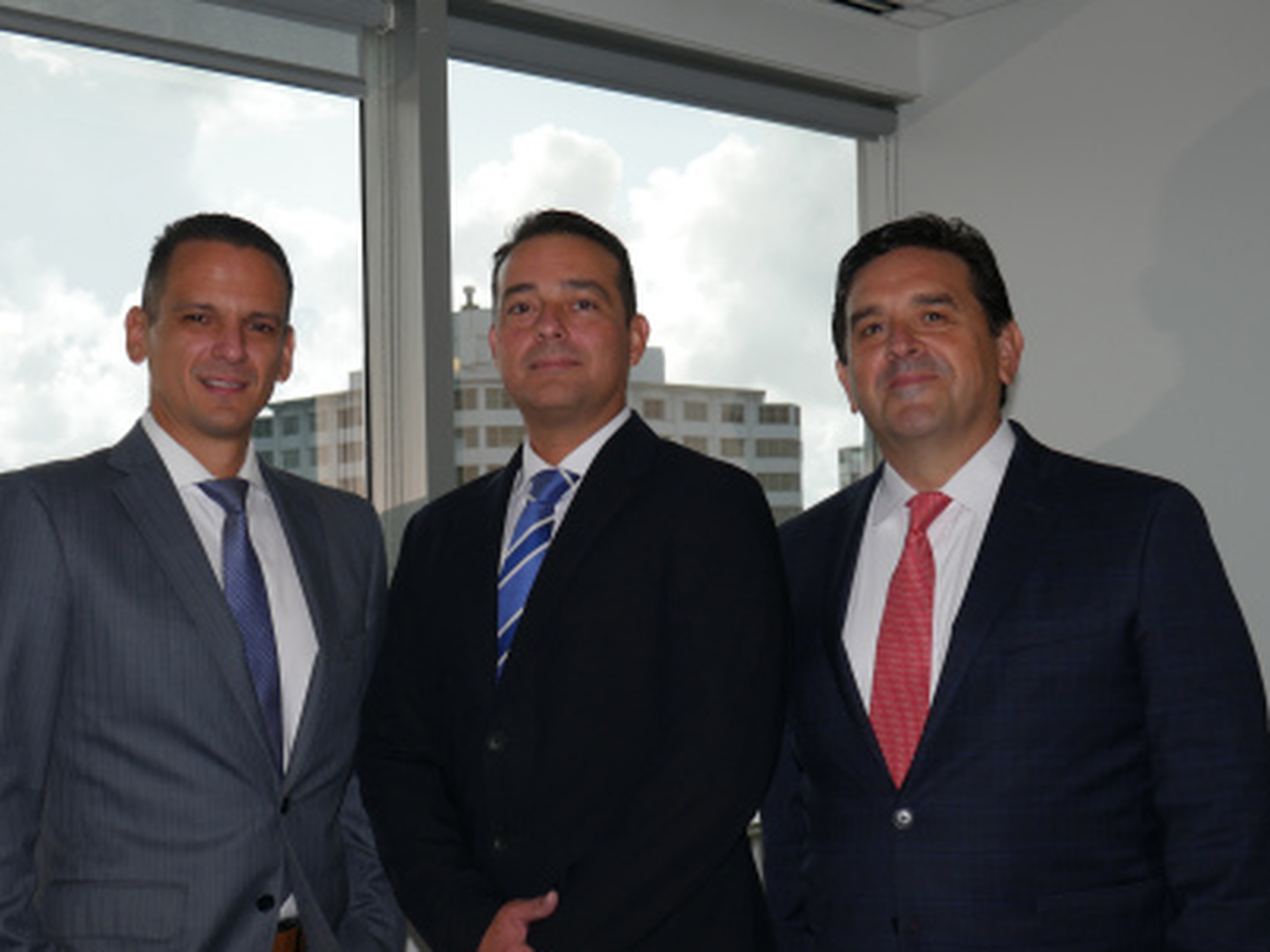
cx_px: 583
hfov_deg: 38.2
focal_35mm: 50
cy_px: 552
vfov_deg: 29.0
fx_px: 1834
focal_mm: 21
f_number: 4.6
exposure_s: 1/100
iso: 200
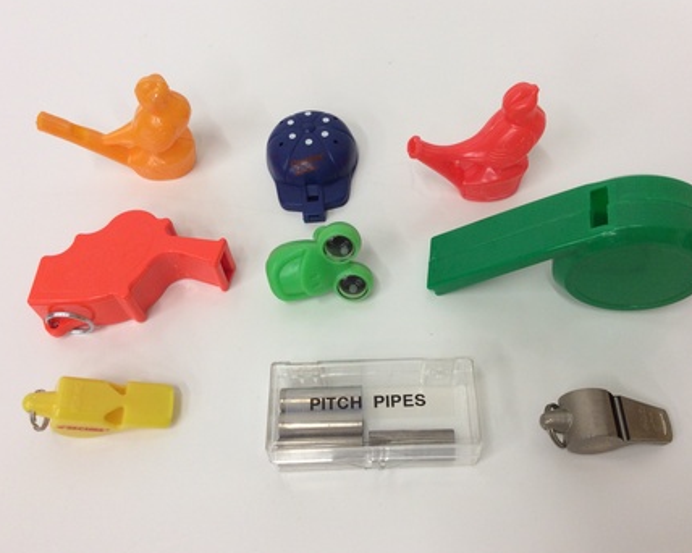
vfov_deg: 42.2
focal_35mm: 35
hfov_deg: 51.5
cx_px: 373
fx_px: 716
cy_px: 272
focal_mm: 3.3
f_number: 2.4
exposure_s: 1/24
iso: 50
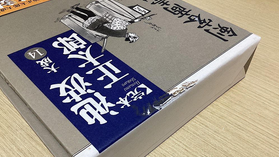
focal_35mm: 34
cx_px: 140
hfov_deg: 58.0
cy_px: 101
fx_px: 252
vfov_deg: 34.4
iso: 80
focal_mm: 3.3
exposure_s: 1/50
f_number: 2.4
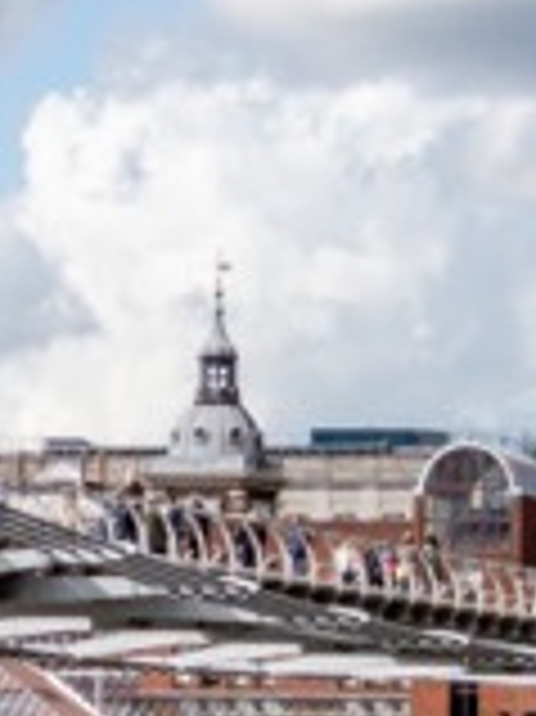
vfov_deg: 6.0
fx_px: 6760
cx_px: -144
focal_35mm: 327
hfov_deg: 4.5
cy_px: 721
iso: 200
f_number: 4.2
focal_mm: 30
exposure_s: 1/2000
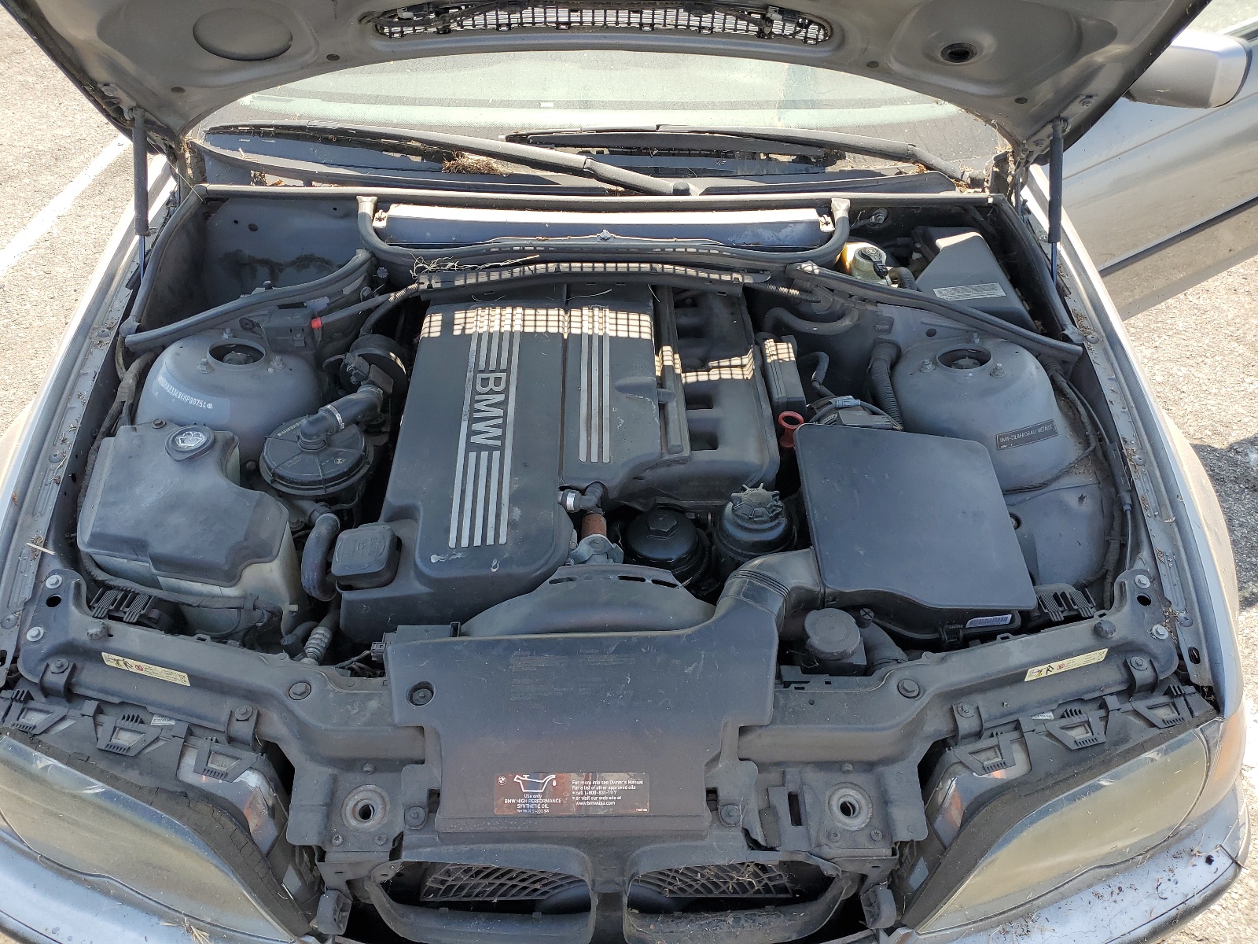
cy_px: 472
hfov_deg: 67.3
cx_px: 629
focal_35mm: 26
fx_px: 945
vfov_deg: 53.1
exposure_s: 1/667
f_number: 1.5
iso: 50
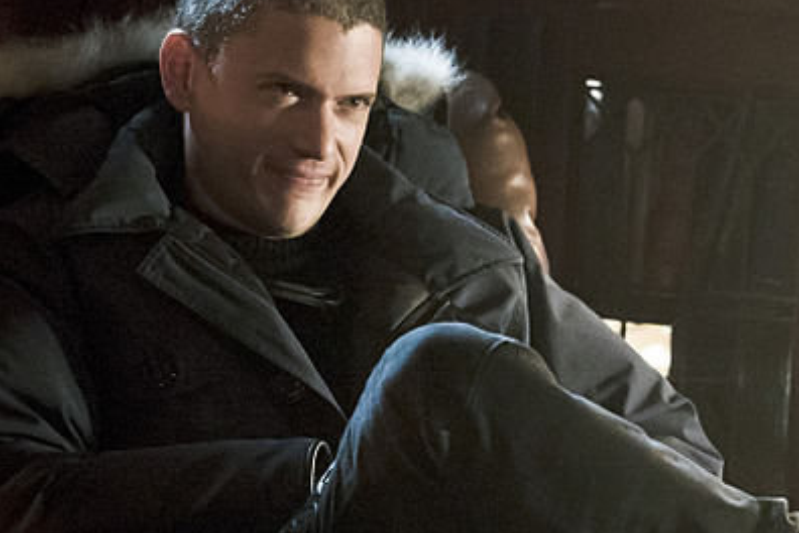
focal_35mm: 313
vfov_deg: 4.4
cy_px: 315
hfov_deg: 6.6
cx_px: 397
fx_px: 6946
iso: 10000
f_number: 4
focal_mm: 159
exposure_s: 1/125
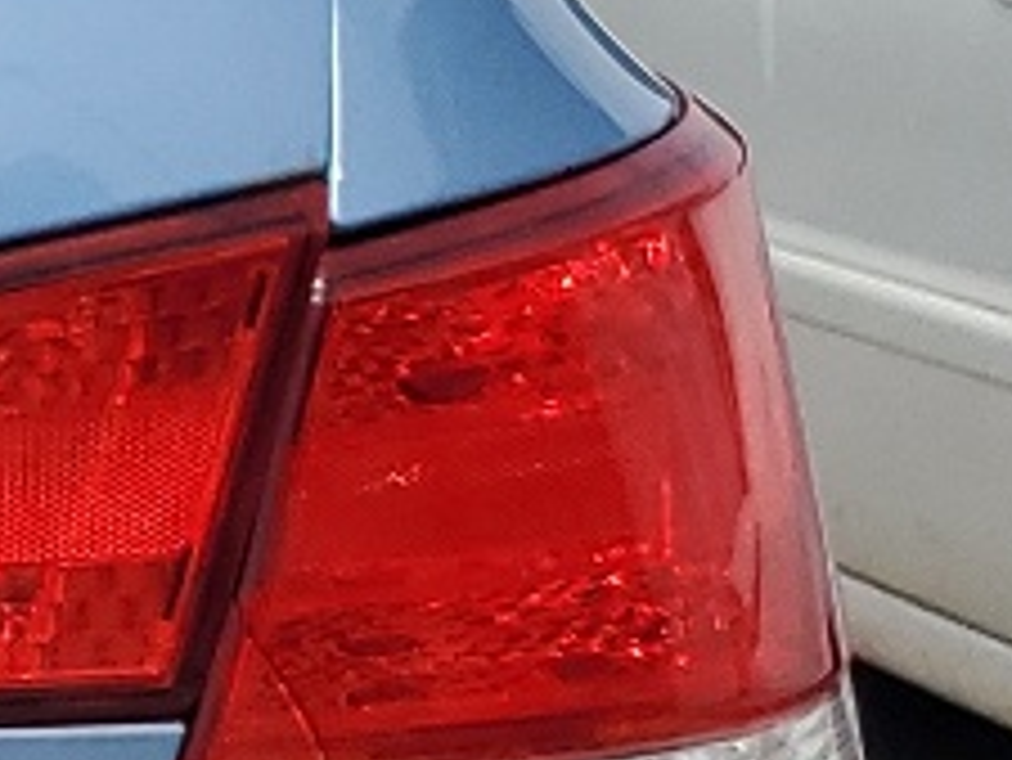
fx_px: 5411
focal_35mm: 185
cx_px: -2091
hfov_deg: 8.7
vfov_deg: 8.0
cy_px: 814
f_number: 1.5
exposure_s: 1/3333
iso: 50
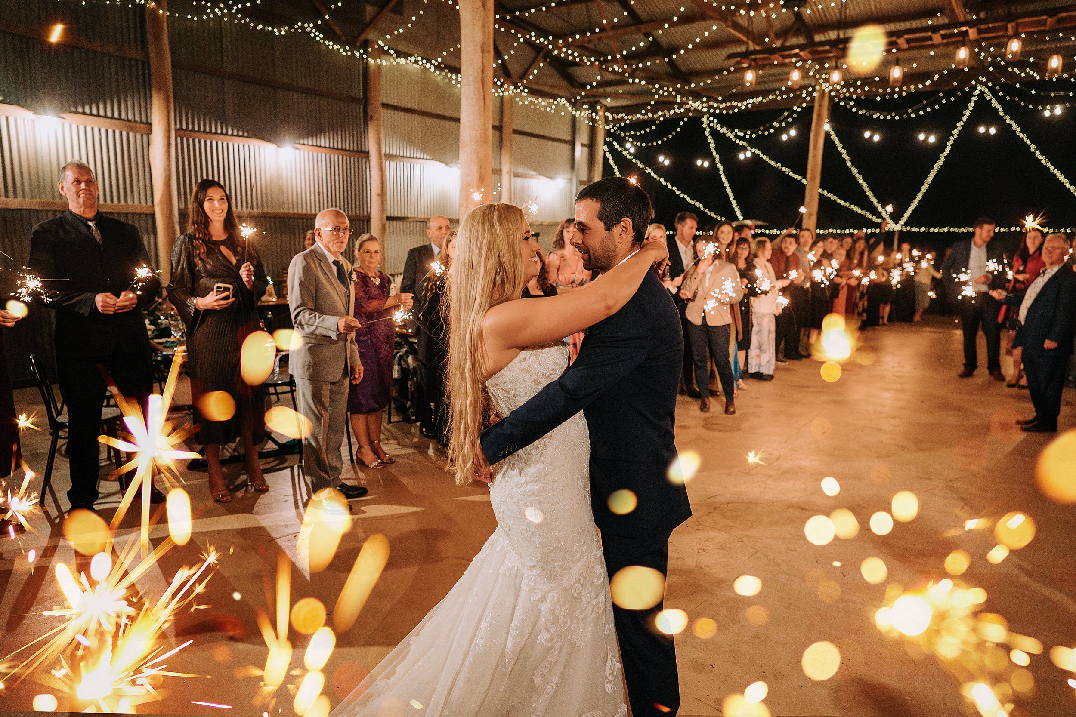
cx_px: 538
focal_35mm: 24
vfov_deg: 53.1
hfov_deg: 73.7
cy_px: 358
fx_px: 717
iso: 8000
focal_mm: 24
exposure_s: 1/320
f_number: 2.5
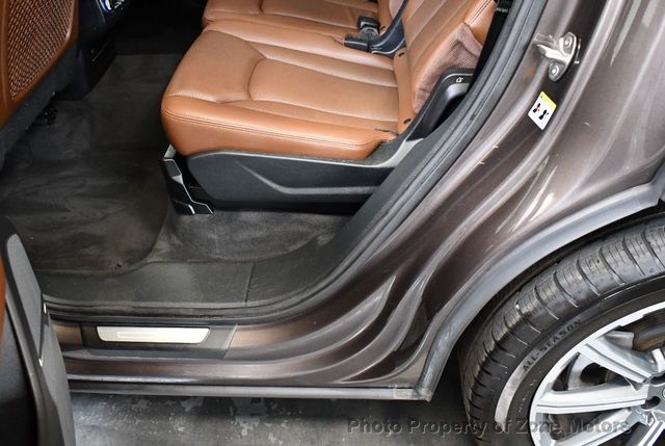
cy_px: 223
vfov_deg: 37.0
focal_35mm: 36
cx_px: 332
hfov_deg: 53.1
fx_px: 666
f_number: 3.5
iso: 3200
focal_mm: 18
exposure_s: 1/100
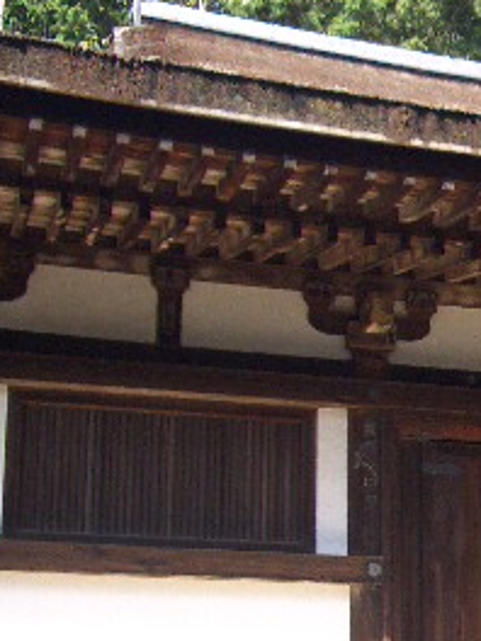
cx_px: 610
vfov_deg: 22.8
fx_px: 1575
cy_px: 469
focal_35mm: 85
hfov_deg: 16.5
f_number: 2.6
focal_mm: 5.8
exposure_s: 1/320
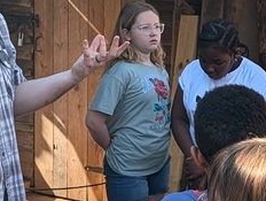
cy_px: 95
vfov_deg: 14.0
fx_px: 816
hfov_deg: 18.2
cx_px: 236
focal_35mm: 106
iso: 23
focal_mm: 6.9
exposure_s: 1/781
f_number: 1.68
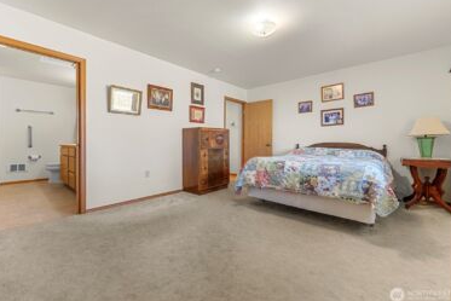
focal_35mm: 15
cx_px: 218
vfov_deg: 77.3
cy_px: 144
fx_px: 188
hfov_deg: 100.3
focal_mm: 14
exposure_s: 1/6
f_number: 2.8
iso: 200
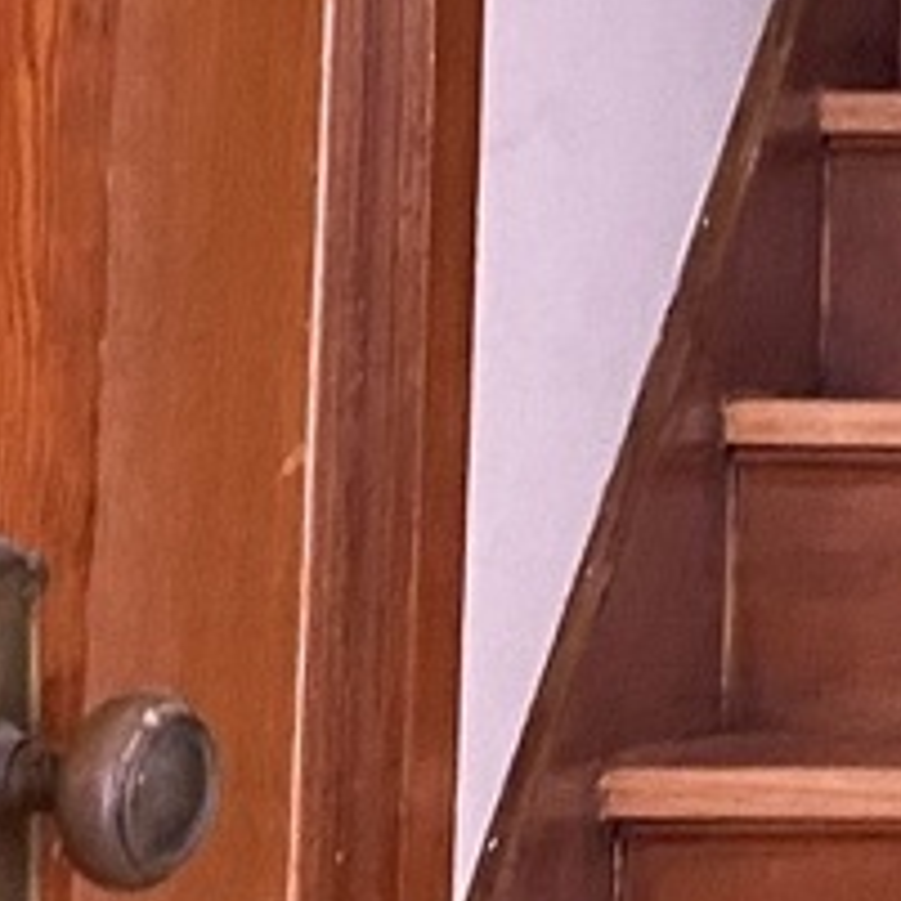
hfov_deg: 10.0
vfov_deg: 10.5
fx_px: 4859
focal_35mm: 165
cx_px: 1623
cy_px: -36
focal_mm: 4.25
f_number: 1.8
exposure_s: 1/60
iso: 400
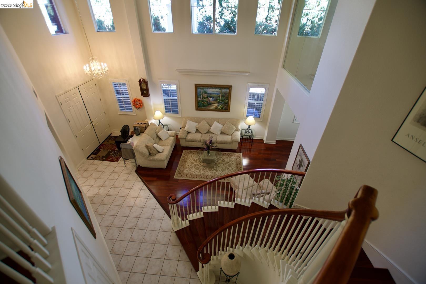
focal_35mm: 15
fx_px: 177
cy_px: 142
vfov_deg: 77.3
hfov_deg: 100.4
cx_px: 213
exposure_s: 1/50
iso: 200
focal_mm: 10
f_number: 3.5
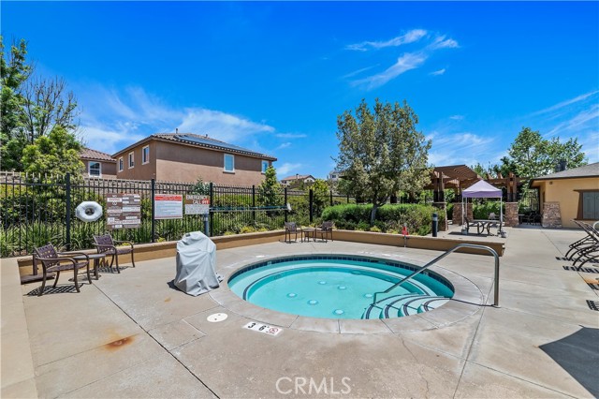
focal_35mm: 15
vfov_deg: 77.3
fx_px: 249
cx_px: 300
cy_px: 200
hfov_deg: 100.4
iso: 500
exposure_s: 1/400
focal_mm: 15
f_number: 18
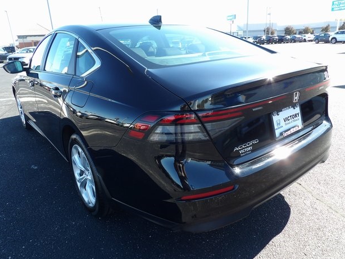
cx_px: 169
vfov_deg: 54.9
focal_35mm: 25
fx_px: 249
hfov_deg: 69.4
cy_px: 132
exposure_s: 1/156
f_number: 3.2
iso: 100
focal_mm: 4.3
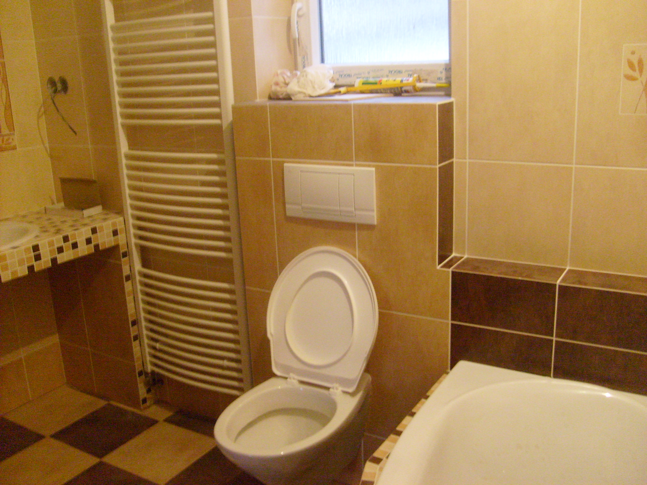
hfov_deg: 52.6
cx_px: 324
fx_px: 654
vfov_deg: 40.7
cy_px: 242
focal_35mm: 35
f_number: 2.8
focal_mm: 5.8
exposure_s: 1/15
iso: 200
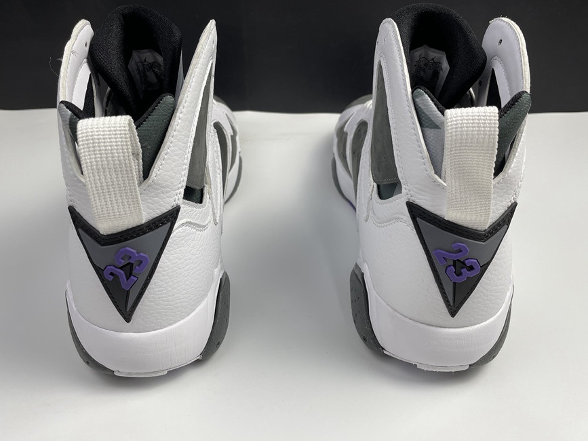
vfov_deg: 46.8
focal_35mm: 30
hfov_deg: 60.0
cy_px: 214
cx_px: 283
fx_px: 510
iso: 50
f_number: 1.6
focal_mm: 4.2
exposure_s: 1/121
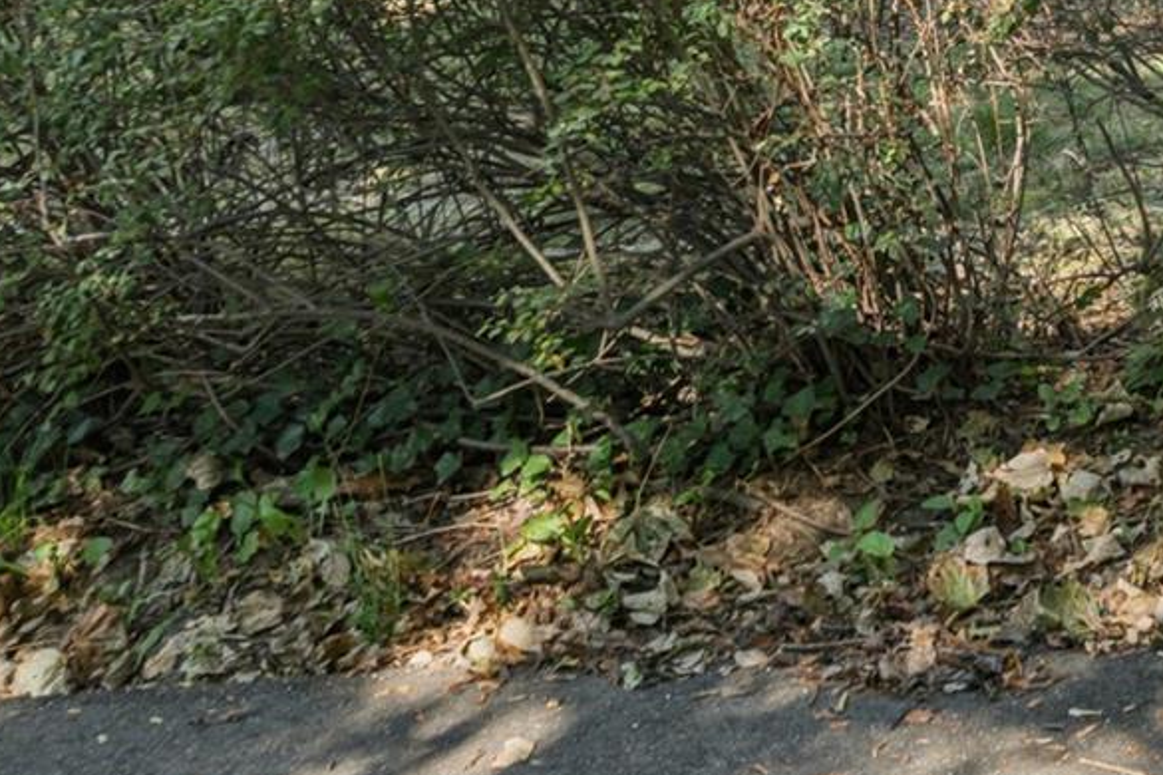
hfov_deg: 23.0
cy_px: -573
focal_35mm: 77
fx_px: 2487
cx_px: 1563
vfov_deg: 15.5
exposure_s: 1/40
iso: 200
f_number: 8
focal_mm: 22
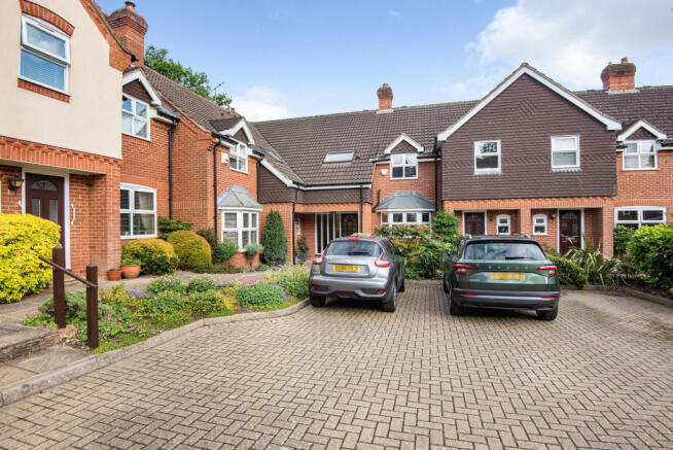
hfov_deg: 96.7
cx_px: 336
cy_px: 225
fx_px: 299
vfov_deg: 73.8
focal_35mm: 16
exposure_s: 1/160
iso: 250
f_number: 9
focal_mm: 16
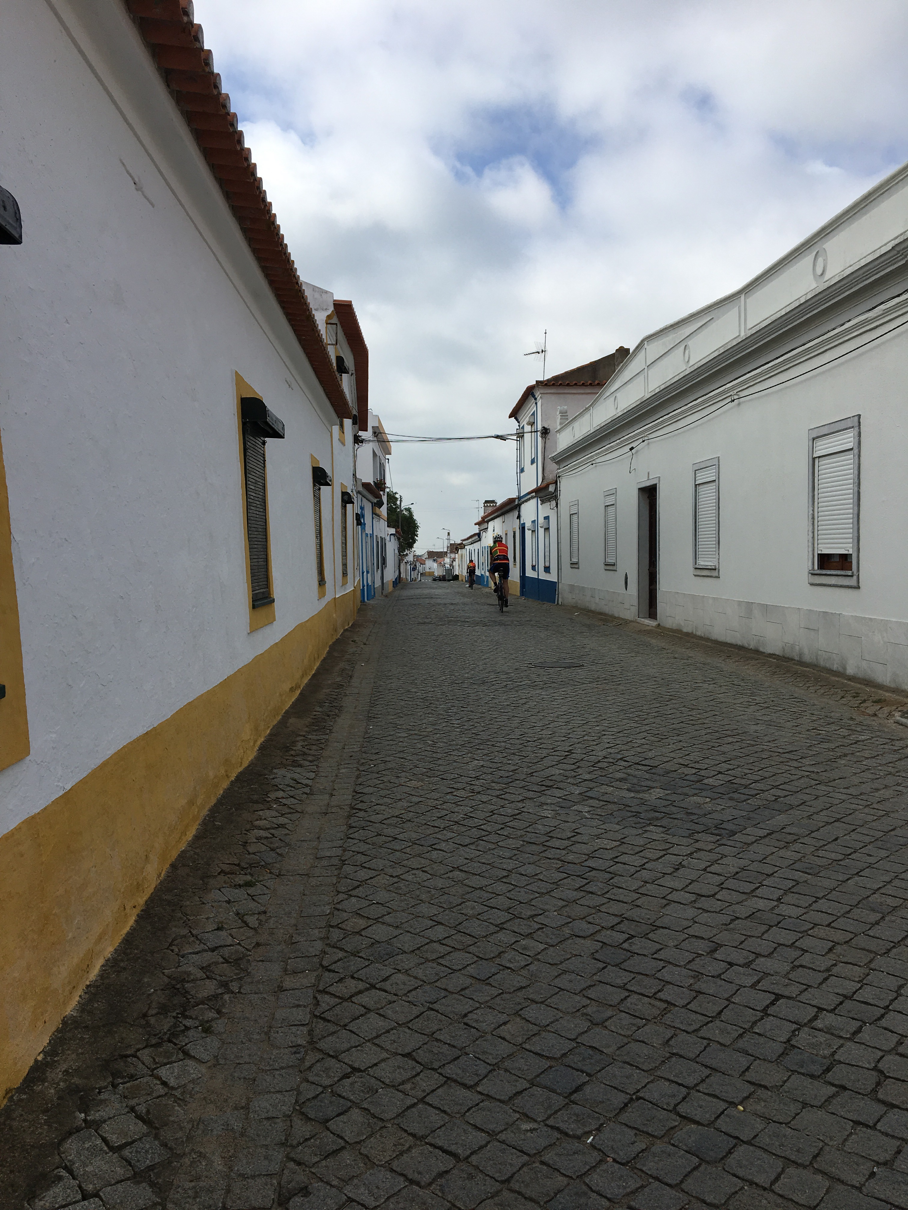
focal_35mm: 29
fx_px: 1014
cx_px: 454
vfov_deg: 61.7
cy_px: 605
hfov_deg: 48.2
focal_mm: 4.15
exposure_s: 1/1972
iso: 25
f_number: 2.2
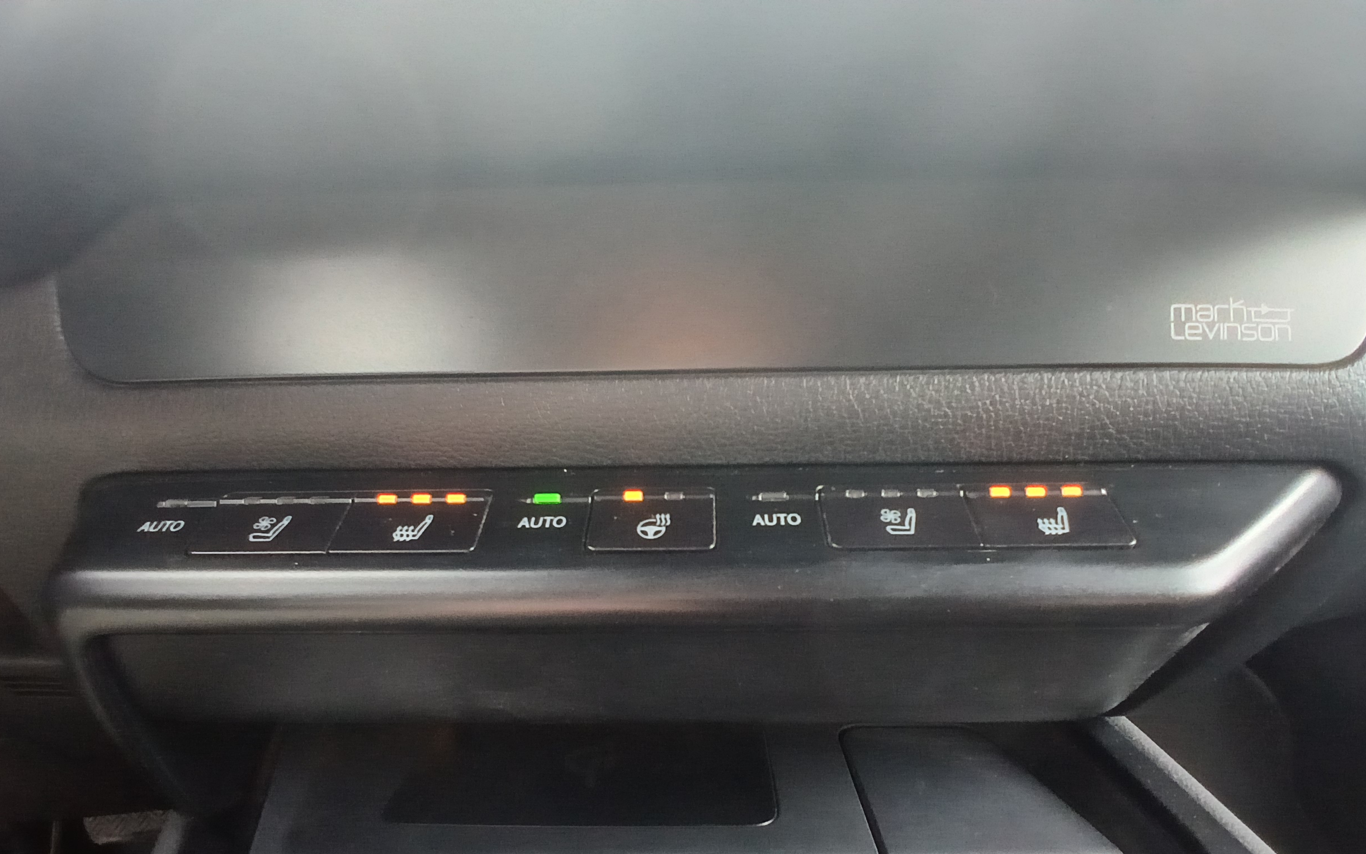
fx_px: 707
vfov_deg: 61.3
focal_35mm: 19
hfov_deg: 88.0
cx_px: 673
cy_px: 539
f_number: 2.2
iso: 500
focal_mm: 1.4
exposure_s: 1/25
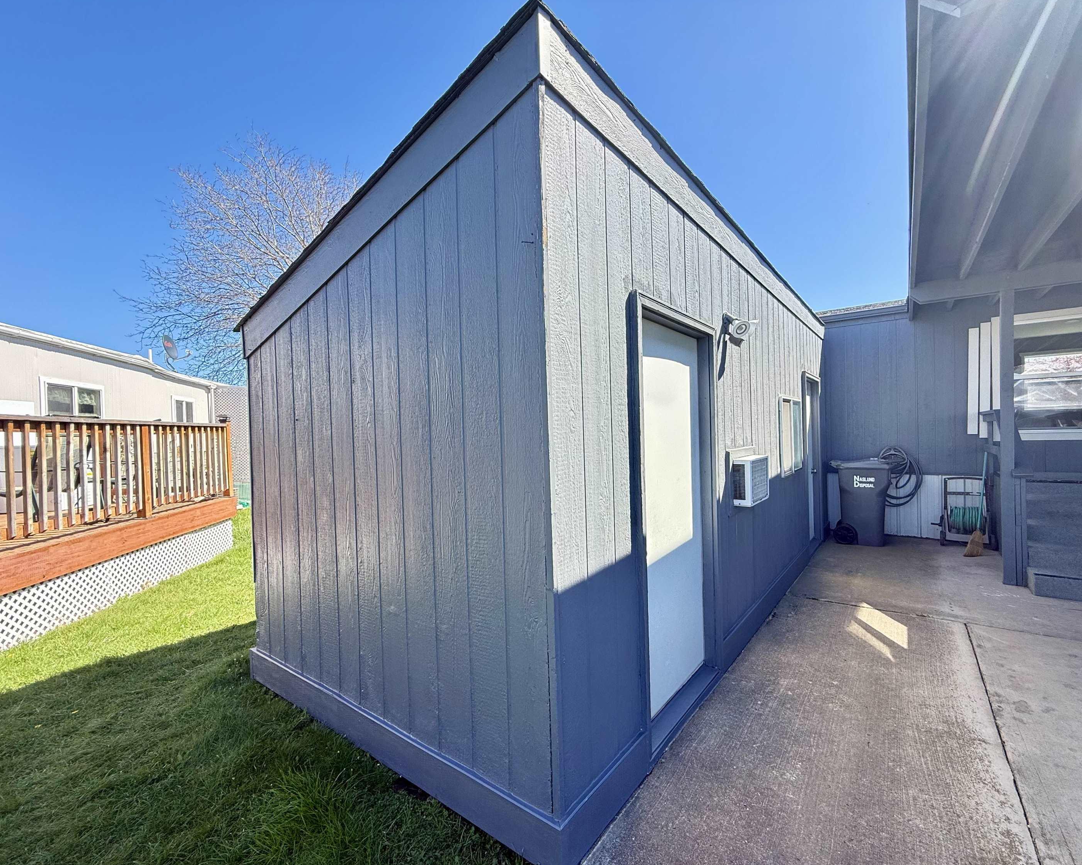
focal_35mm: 15
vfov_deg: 84.0
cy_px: 441
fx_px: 480
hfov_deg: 96.6
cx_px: 581
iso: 64
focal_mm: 2.22
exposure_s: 1/448
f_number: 2.2
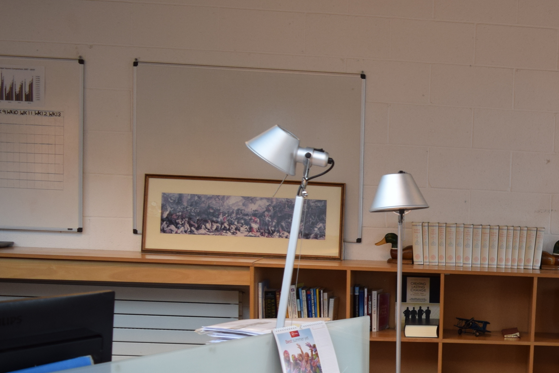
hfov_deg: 29.0
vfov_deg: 21.5
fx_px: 963
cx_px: 627
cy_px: 324
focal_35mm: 62
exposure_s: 1/80
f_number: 4.5
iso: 400
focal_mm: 18
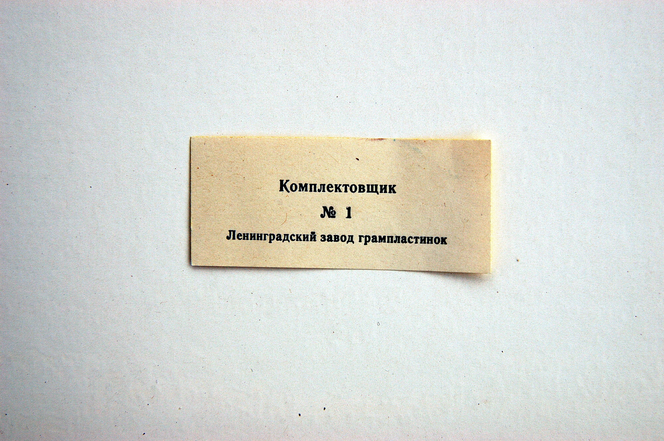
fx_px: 968
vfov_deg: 25.7
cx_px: 332
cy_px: 220
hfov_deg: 37.9
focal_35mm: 52
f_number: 6.3
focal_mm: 35
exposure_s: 1/160
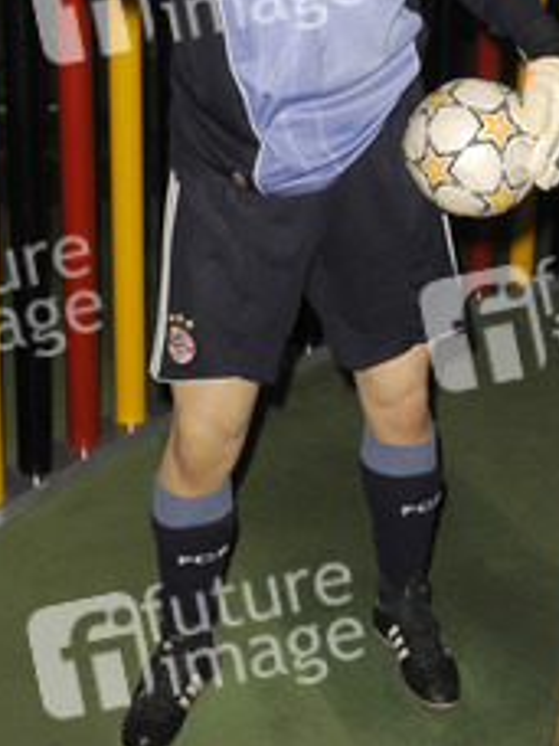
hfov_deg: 20.7
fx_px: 1529
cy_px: 151
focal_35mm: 71
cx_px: 293
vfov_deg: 26.9
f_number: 5.6
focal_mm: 42
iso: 800
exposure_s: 1/100
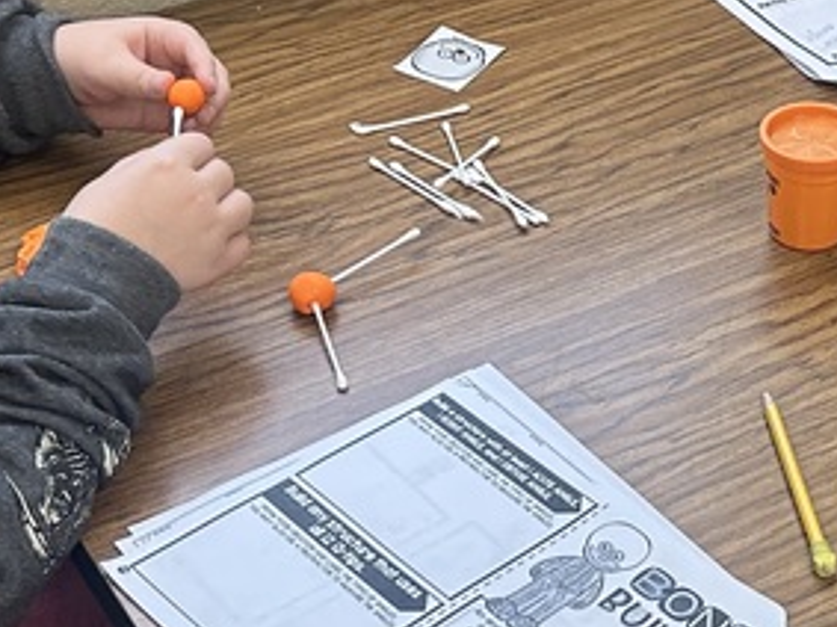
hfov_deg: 20.6
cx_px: 707
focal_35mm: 94
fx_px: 2272
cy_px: 308
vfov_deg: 15.7
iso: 160
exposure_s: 1/60
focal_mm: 5.7
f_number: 1.5
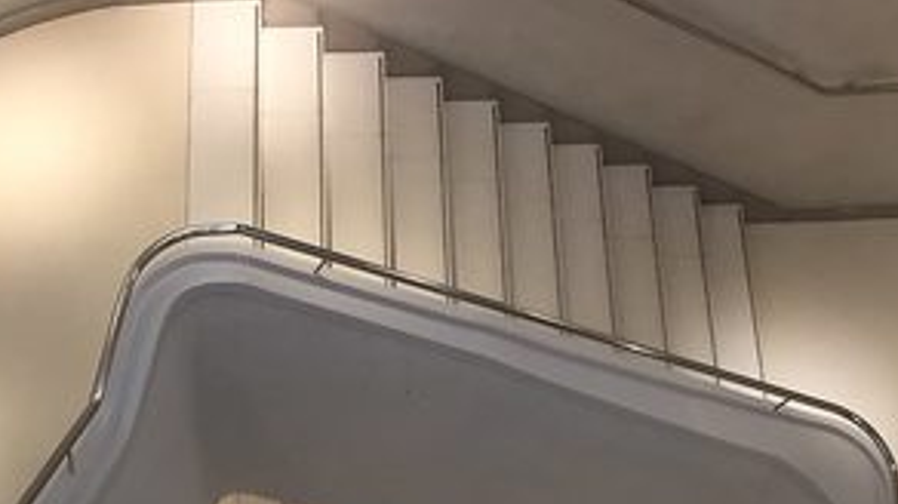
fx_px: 1547
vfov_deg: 17.3
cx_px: 458
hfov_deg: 32.4
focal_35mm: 65
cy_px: 673
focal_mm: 4.15
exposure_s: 1/33
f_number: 2.2
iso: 80
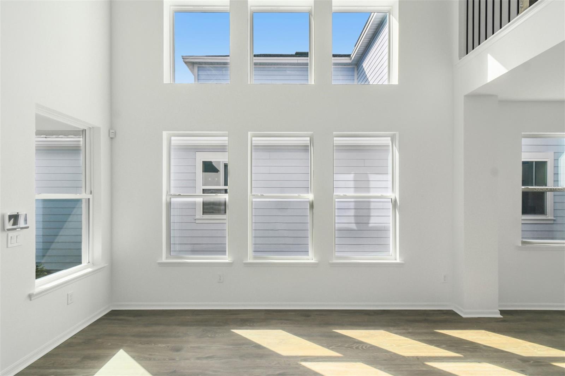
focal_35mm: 15
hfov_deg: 100.4
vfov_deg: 77.3
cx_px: 282
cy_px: 188
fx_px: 235
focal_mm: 10
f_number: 7.1
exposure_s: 1/200
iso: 100
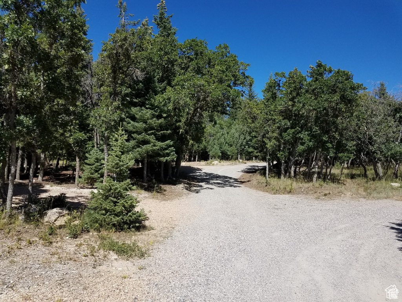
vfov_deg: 53.1
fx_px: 302
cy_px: 151
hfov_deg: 67.3
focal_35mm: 26
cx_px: 201
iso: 40
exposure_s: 1/2248
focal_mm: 4.2
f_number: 1.7
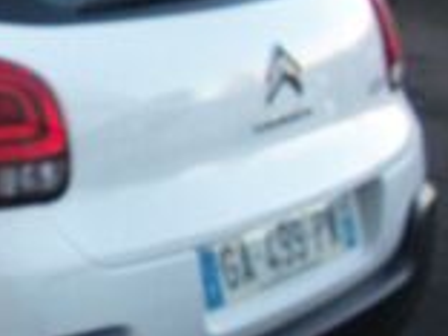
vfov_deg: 13.0
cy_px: 172
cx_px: -218
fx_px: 1475
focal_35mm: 114
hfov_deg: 15.9
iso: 93
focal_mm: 6.2
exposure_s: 1/64
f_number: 2.8
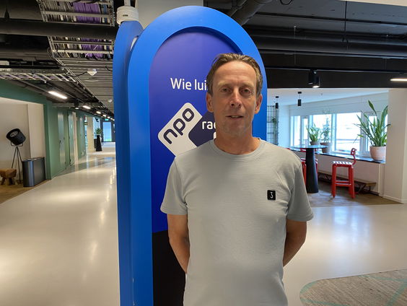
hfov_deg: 67.3
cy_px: 153
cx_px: 204
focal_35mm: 26
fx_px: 306
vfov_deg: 53.1
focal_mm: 4.25
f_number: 1.8
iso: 160
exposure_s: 1/50
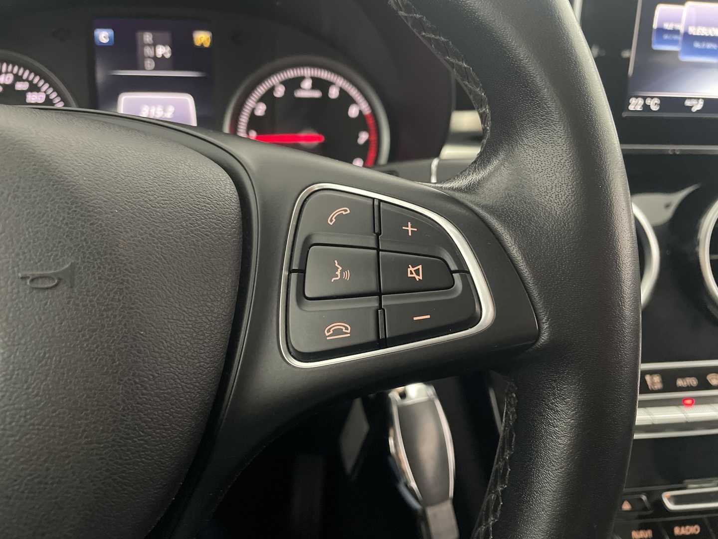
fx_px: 539
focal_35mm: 26
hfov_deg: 67.3
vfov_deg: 53.1
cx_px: 359
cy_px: 270
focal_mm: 4.2
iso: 640
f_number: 1.6
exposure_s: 1/30
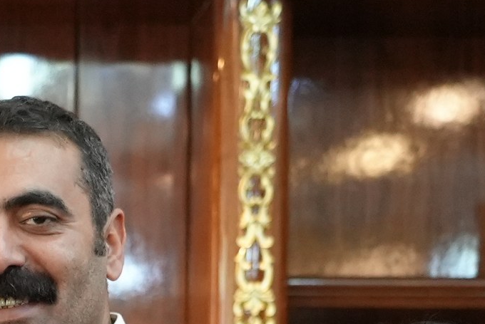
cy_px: 637
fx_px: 2967
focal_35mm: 220
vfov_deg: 6.1
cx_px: -160
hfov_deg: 9.2
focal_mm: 50
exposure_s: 1/160
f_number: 4
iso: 6400
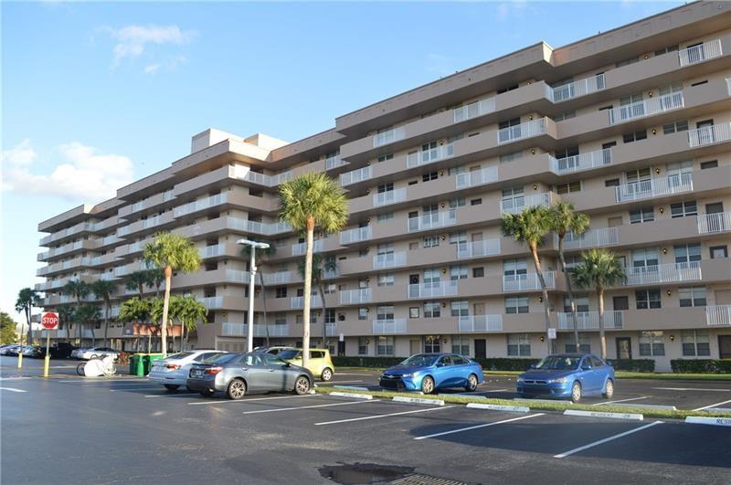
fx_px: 547
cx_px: 366
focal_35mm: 27
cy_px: 242
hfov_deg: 67.5
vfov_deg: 47.8
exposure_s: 1/125
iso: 100
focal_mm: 18
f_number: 5.6
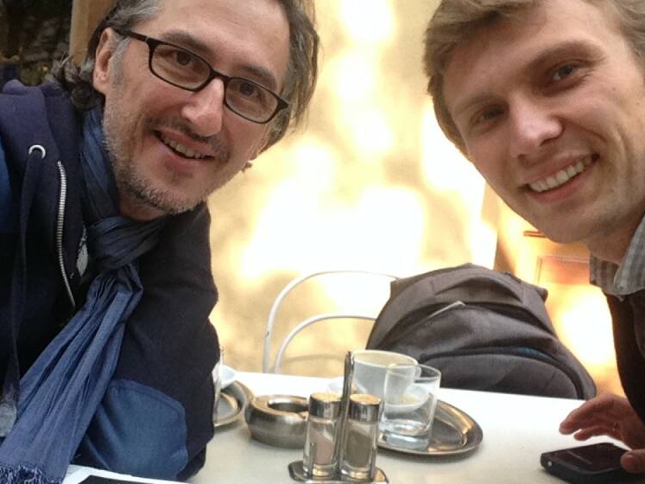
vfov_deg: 30.2
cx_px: 275
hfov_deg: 39.6
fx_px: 894
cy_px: 297
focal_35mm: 48
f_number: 2.4
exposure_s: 1/120
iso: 64
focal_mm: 2.18
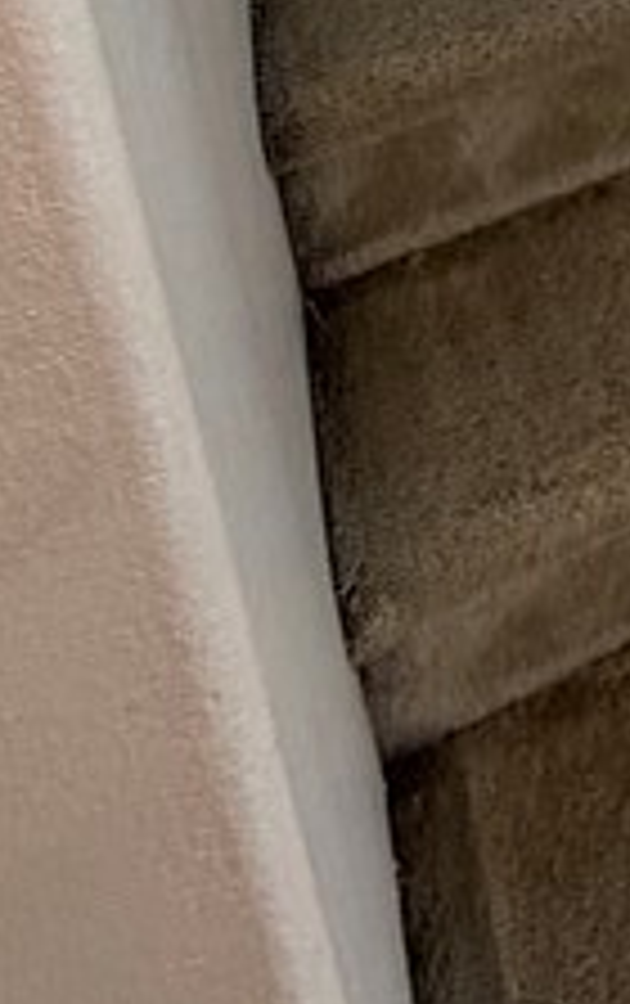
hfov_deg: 14.1
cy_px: -702
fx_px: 1862
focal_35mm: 68
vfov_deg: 21.8
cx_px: 1462
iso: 250
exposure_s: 1/60
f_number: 2.2
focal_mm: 2.22
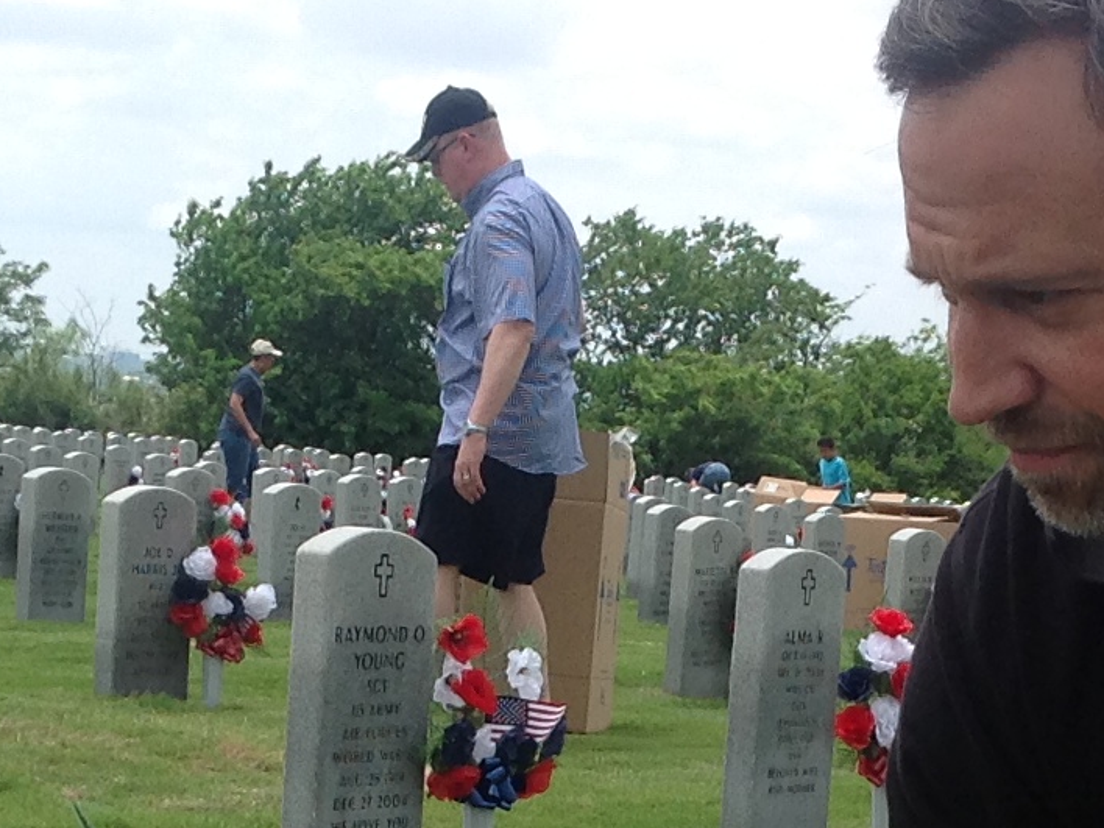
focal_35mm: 128
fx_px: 4082
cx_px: 607
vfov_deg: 11.3
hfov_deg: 15.4
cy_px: 1081
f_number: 2.4
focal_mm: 4.28
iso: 50
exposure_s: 1/1374
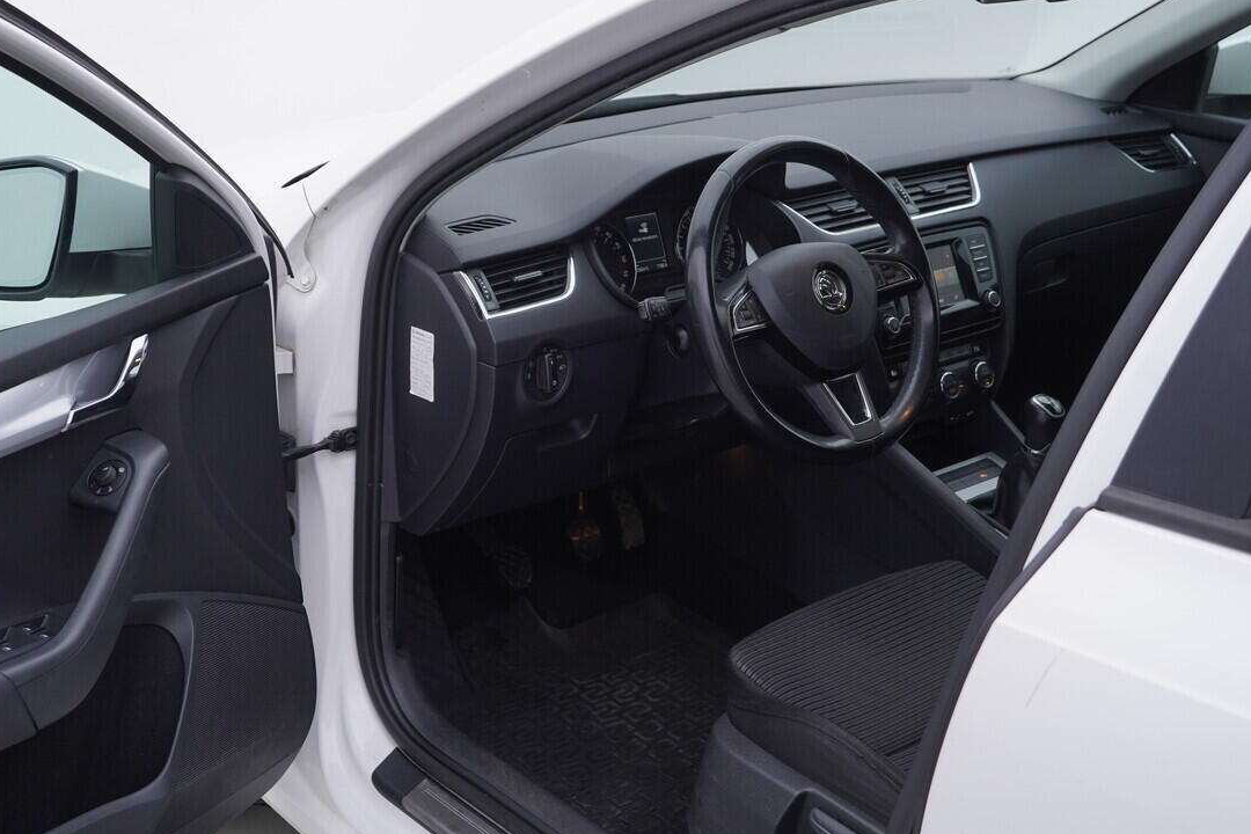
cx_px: 486
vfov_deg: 28.1
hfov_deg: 40.9
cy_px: 366
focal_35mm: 48
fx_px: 1668
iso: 125
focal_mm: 24
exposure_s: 1/60
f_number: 4
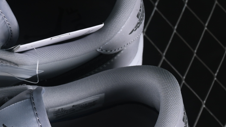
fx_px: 1240
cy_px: 145
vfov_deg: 5.8
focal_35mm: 207
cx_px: -58
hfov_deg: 10.2
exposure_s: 1/60
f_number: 7.1
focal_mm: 50
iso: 160
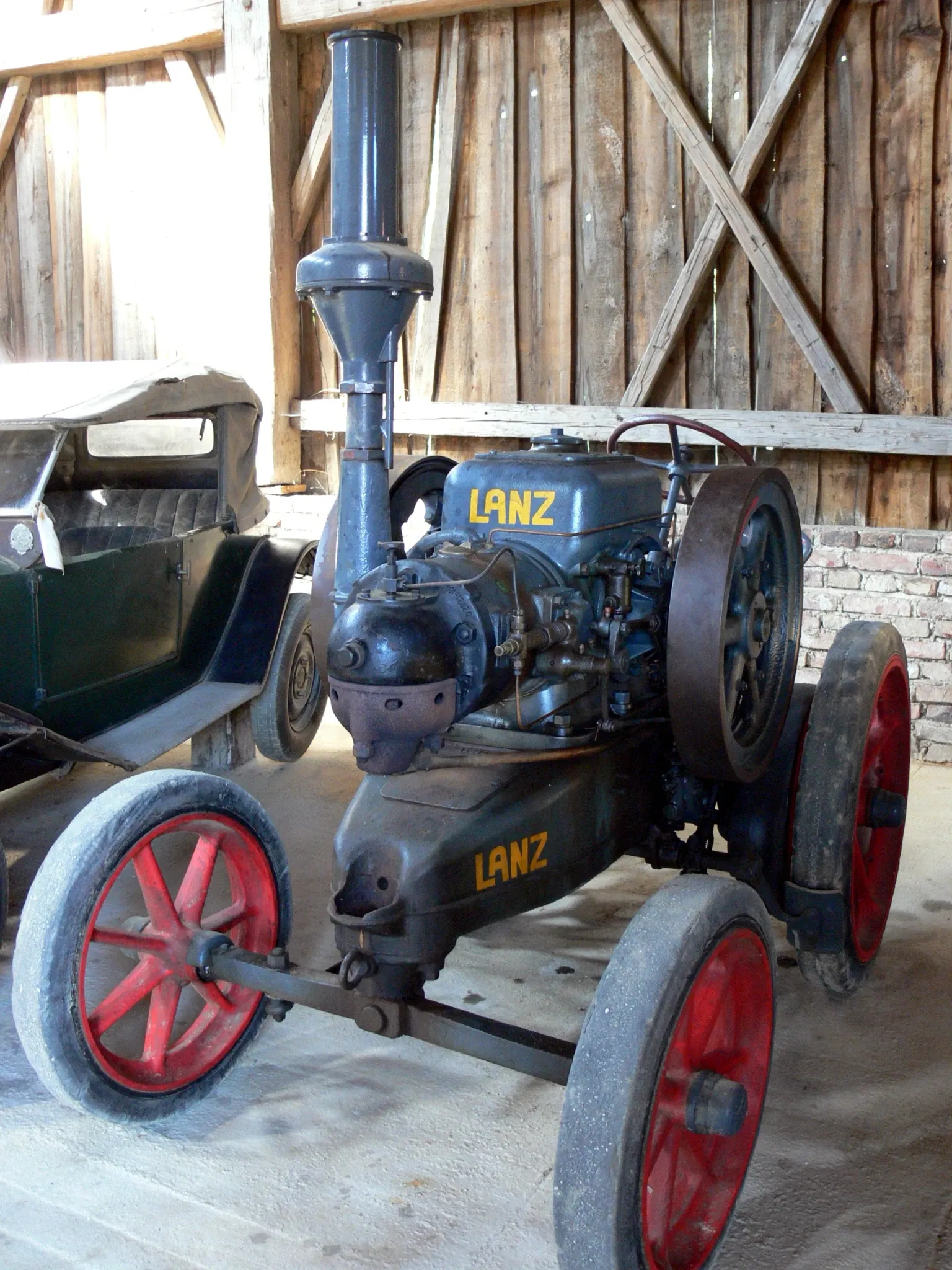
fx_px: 1283
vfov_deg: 52.6
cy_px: 635
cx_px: 476
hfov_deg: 40.7
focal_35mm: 35
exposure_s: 1/8
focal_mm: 7.4
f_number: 2.8
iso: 200
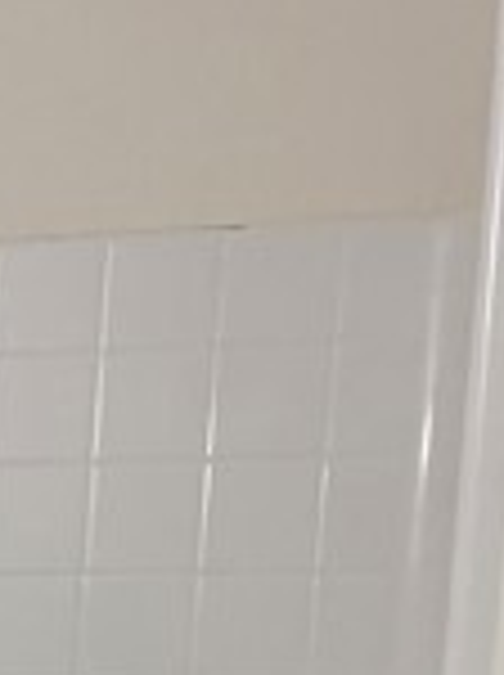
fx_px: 2161
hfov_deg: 11.9
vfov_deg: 16.1
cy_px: 1053
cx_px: -486
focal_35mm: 111
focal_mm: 5.96
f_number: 1.6
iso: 100
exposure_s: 1/120
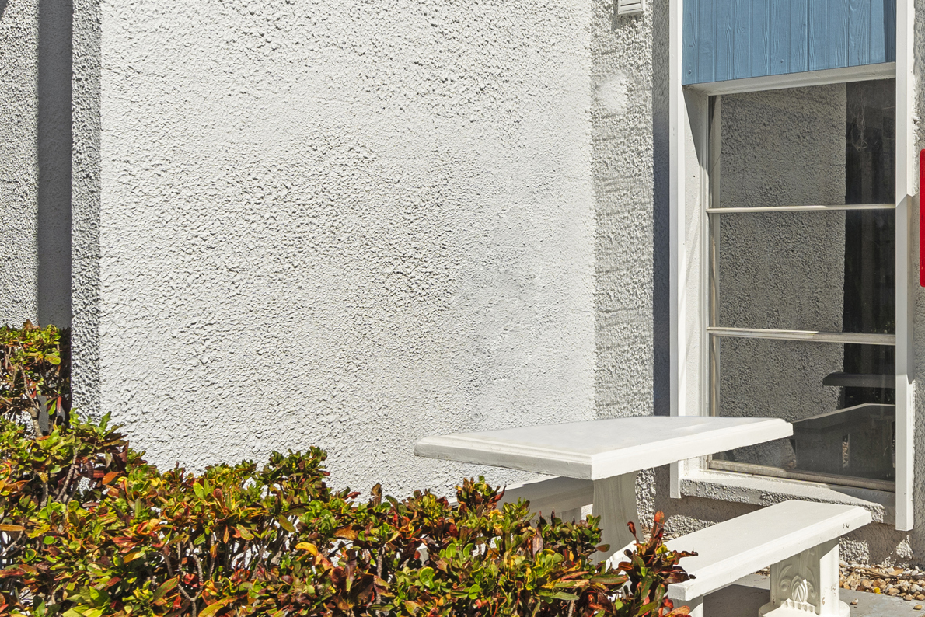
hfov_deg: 42.6
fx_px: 1079
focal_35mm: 42
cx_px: 831
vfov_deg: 31.8
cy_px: 254
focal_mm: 20
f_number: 9
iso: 250
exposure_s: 1/60
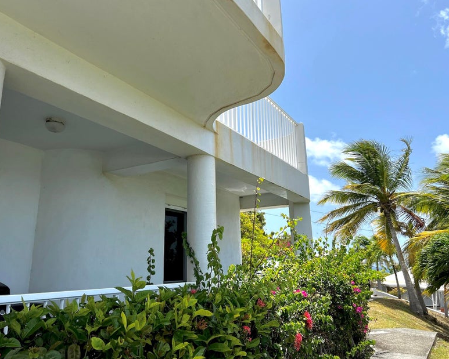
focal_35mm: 28
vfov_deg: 51.6
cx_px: 216
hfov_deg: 62.2
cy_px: 176
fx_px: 372
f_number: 1.5
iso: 50
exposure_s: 1/3165
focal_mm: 5.7
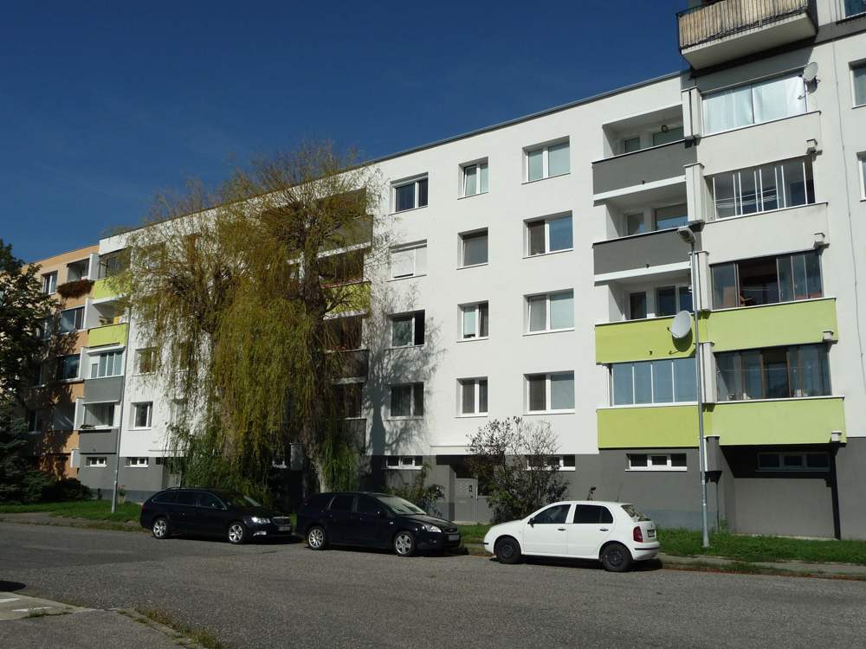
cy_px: 324
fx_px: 801
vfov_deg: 44.2
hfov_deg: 56.8
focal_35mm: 32
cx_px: 433
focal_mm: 5.3
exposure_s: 1/640
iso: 100
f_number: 8
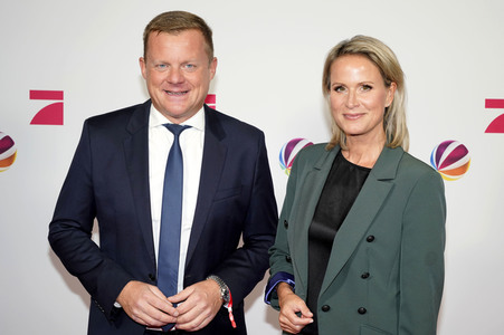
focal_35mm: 56
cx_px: 252
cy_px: 168
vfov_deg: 24.2
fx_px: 783
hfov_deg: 35.7
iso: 640
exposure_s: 1/125
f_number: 8
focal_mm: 56
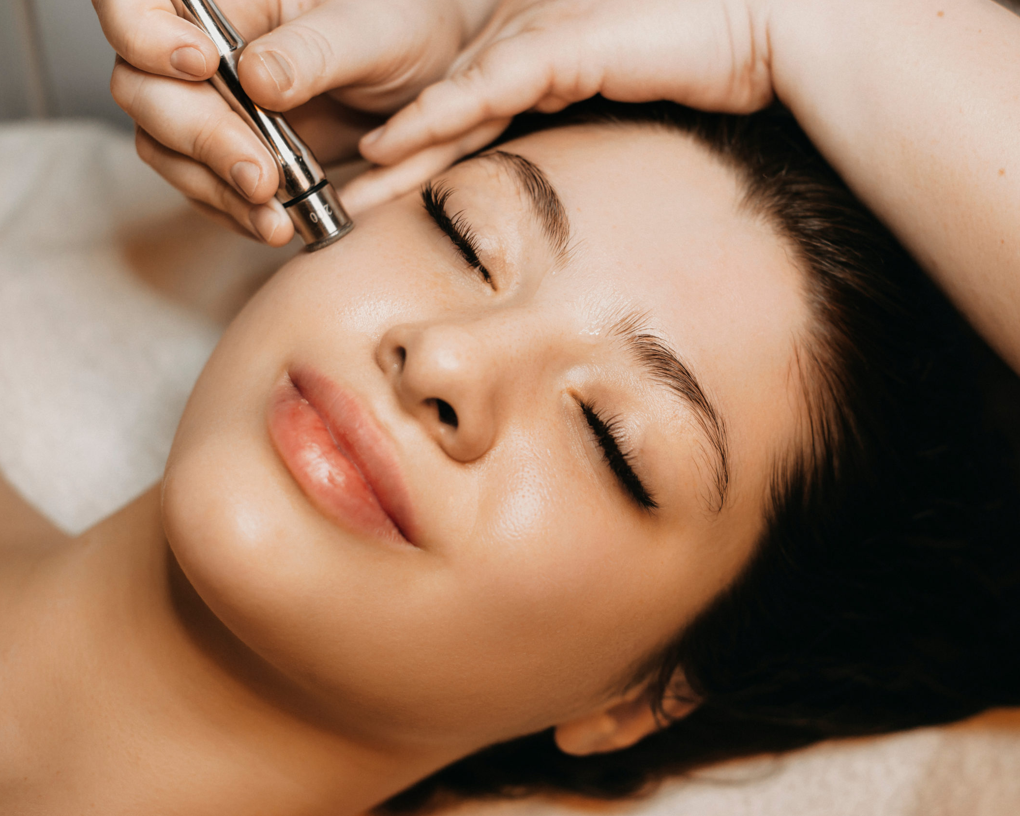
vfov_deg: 26.7
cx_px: 614
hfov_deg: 32.9
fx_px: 1721
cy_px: 403
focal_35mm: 57
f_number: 3.5
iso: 400
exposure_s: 1/200
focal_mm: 50
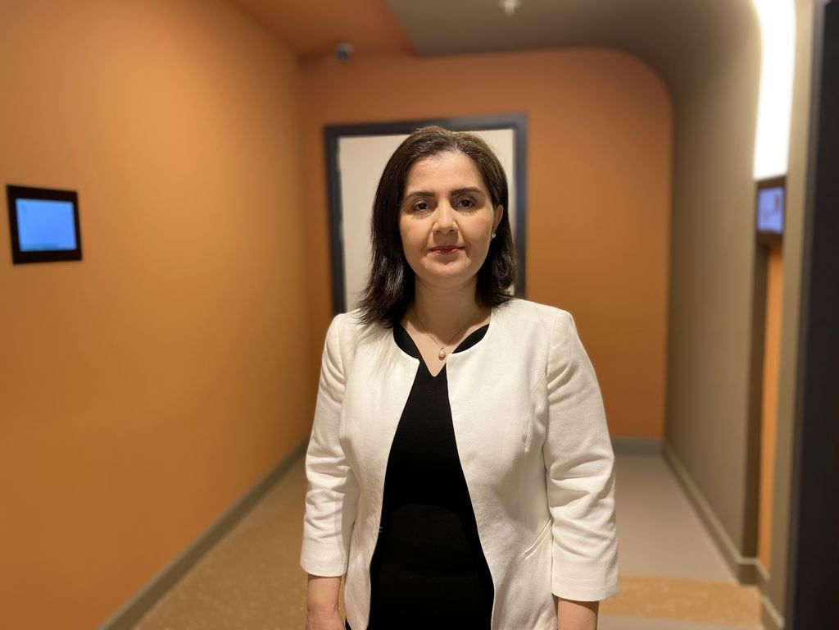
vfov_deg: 53.1
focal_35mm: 26
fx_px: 630
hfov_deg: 67.3
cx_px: 420
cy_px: 315
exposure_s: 1/60
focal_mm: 4.25
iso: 125
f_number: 1.8
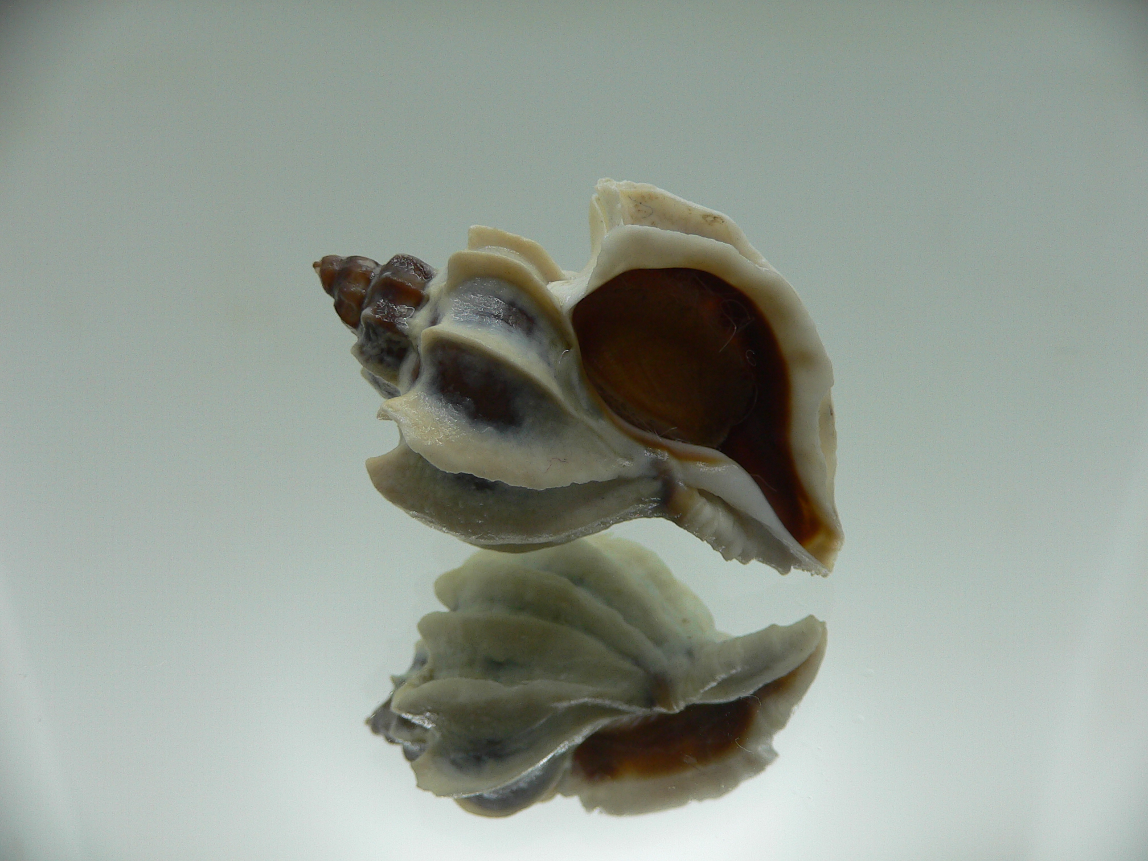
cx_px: 574
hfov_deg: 52.6
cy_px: 430
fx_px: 1161
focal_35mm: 35
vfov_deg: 40.7
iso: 80
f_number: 2.8
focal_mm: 4.6
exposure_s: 1/80
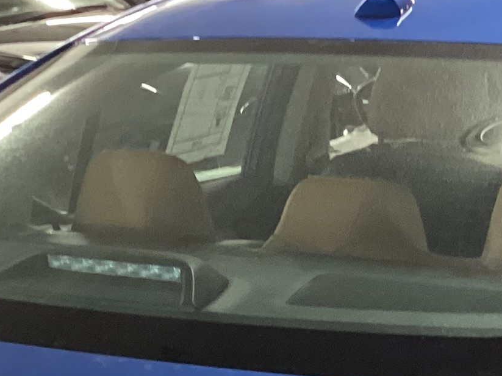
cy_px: 583
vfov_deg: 11.5
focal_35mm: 123
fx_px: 1783
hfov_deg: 16.0
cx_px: 334
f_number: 2.4
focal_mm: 3.3
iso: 400
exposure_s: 1/30
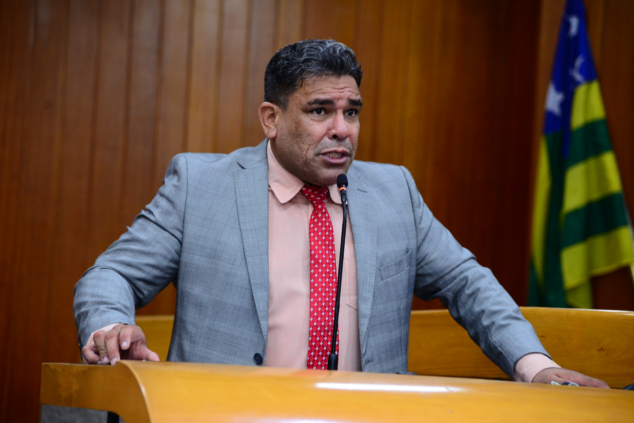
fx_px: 2114
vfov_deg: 11.4
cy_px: 212
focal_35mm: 120
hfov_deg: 17.1
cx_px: 317
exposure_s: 1/60
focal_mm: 120
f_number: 4
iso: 1600
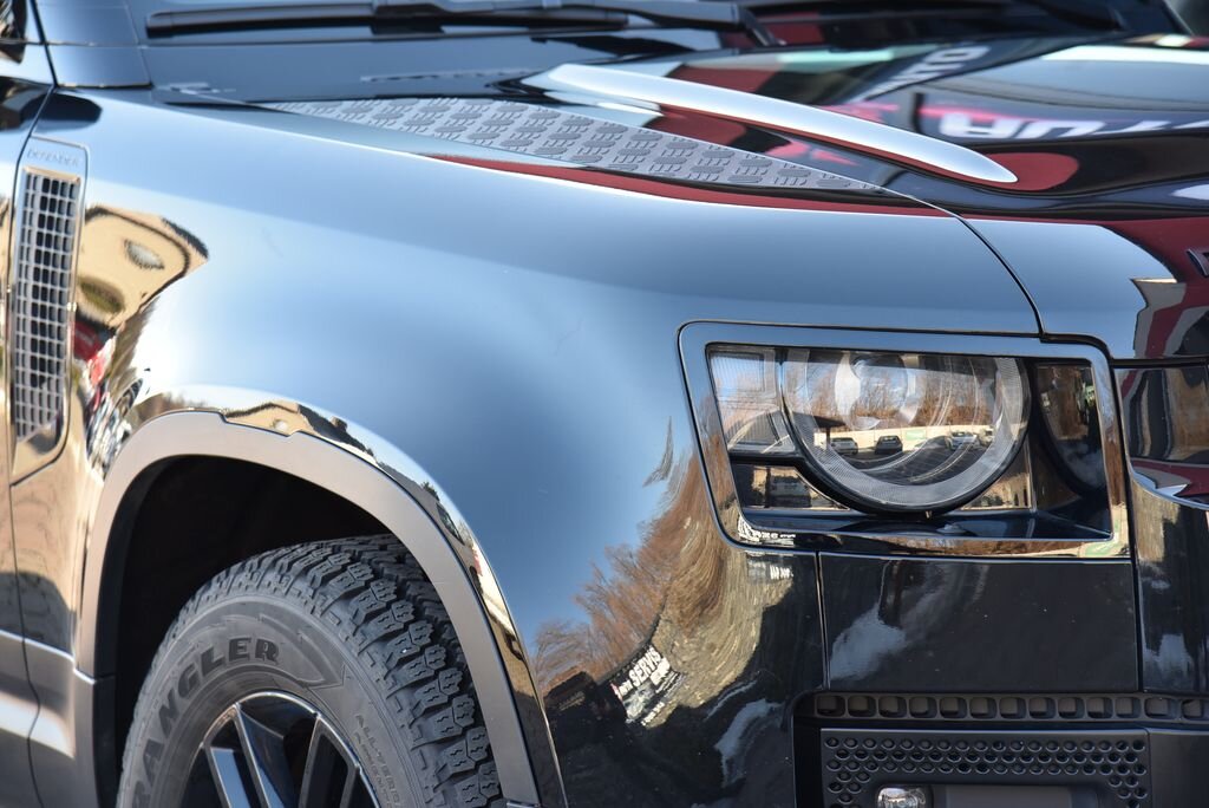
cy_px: 404
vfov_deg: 11.4
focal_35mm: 120
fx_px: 4032
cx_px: 604
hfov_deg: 17.1
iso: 500
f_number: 5.6
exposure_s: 1/125
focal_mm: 120
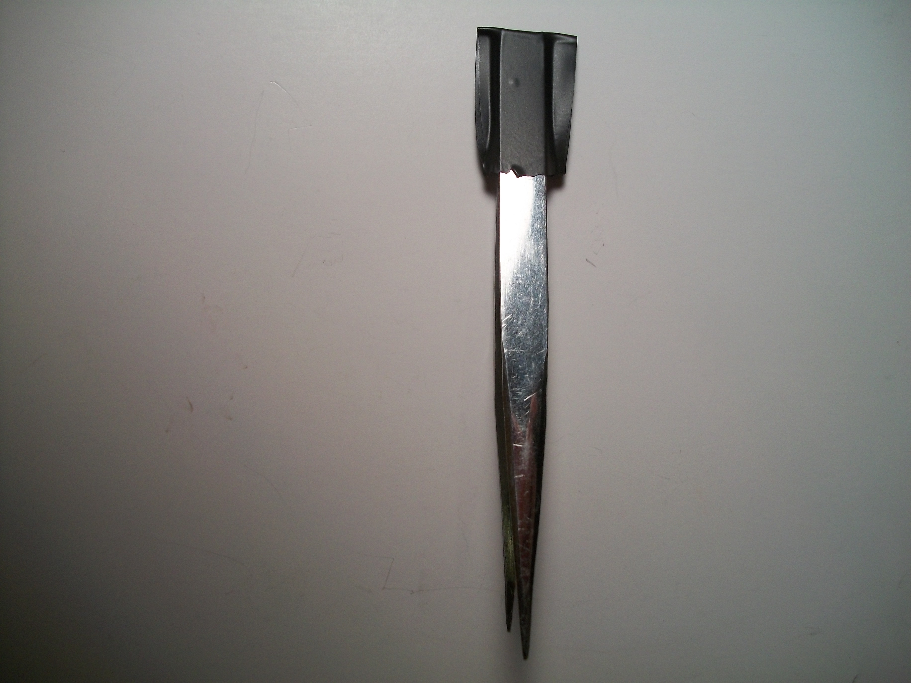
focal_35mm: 32
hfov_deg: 56.8
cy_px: 342
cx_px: 456
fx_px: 842
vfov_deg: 44.2
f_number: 2.9
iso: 80
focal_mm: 5.7
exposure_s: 1/80
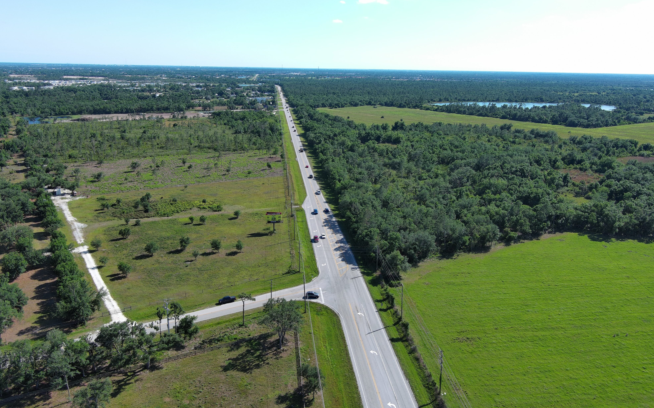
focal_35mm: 30
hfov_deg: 62.9
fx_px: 535
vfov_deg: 41.8
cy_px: 190
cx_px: 326
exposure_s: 1/256
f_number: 2.8
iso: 100
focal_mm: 10.57
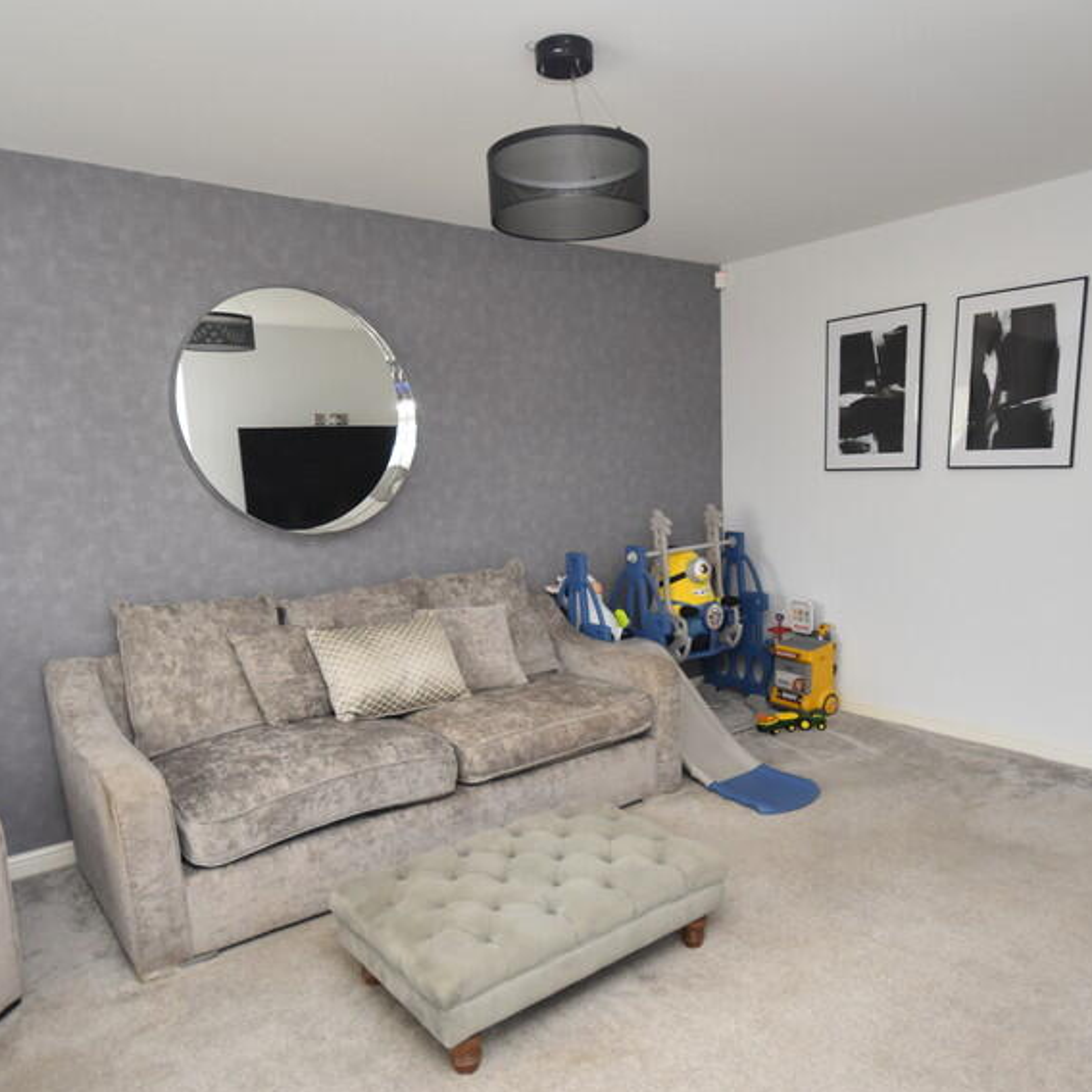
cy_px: 620
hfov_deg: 67.1
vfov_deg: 67.0
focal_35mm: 23
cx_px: 596
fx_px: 821
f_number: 4
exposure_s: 1/125
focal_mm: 10
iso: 800
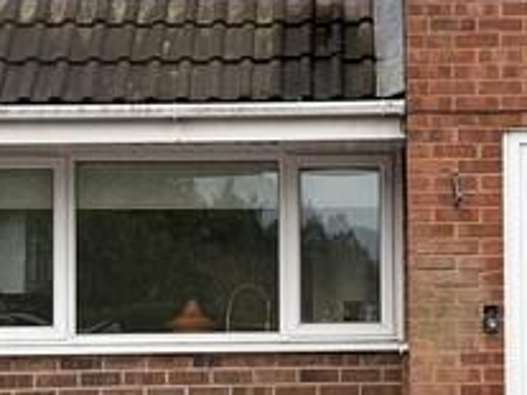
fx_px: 1811
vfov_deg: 12.4
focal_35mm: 119
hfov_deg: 16.5
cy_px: 219
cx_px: 397
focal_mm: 6.76
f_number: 1.78
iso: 100
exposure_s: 1/992
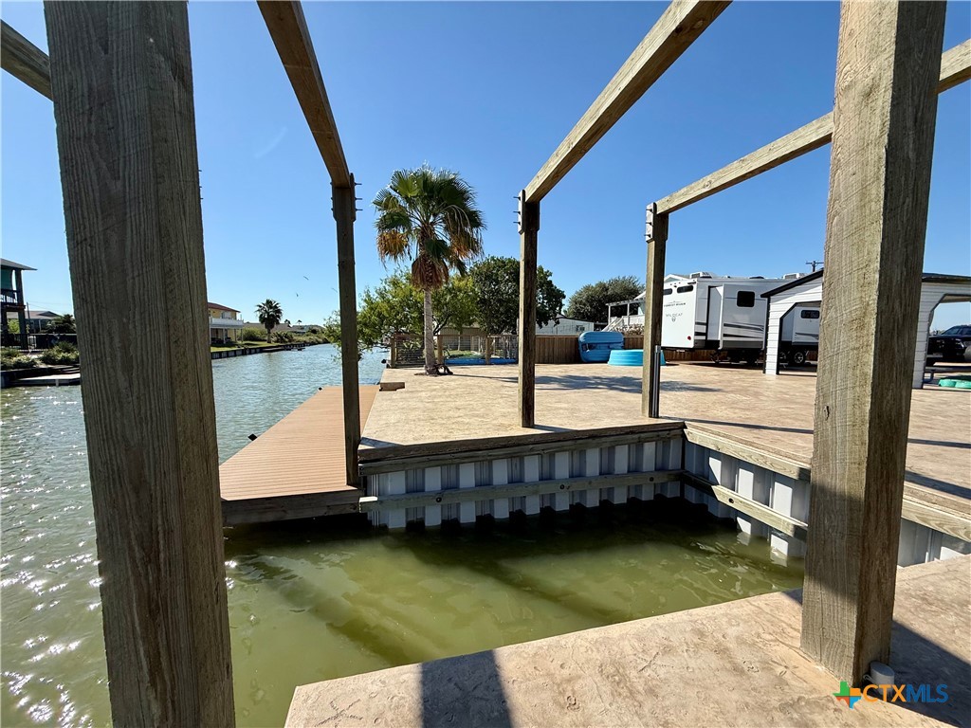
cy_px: 364
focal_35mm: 14
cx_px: 486
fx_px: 393
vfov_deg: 85.7
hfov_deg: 102.1
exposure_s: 1/2237
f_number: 2.2
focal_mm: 2.22
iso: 50
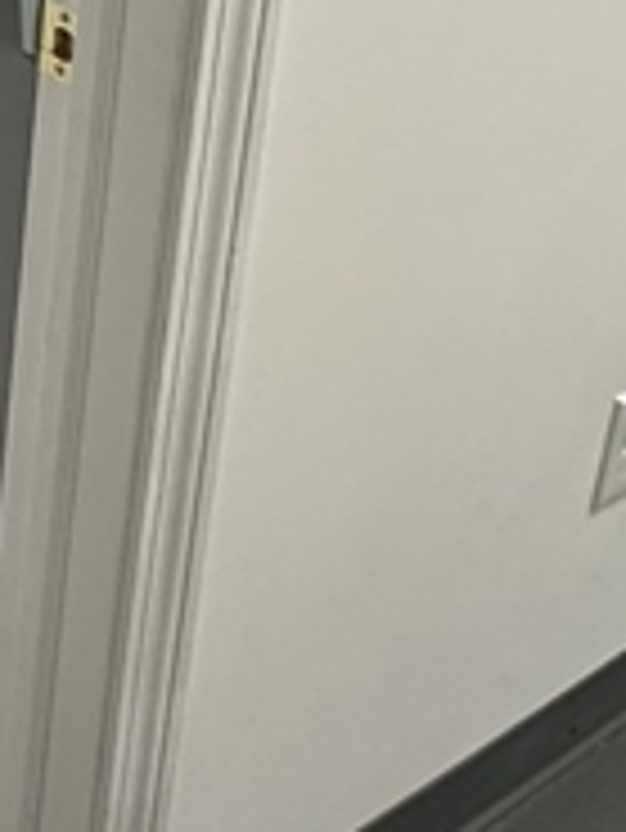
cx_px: -419
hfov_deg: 20.1
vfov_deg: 28.4
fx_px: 1397
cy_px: -193
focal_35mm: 58
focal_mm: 2.22
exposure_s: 1/60
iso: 250
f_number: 2.2
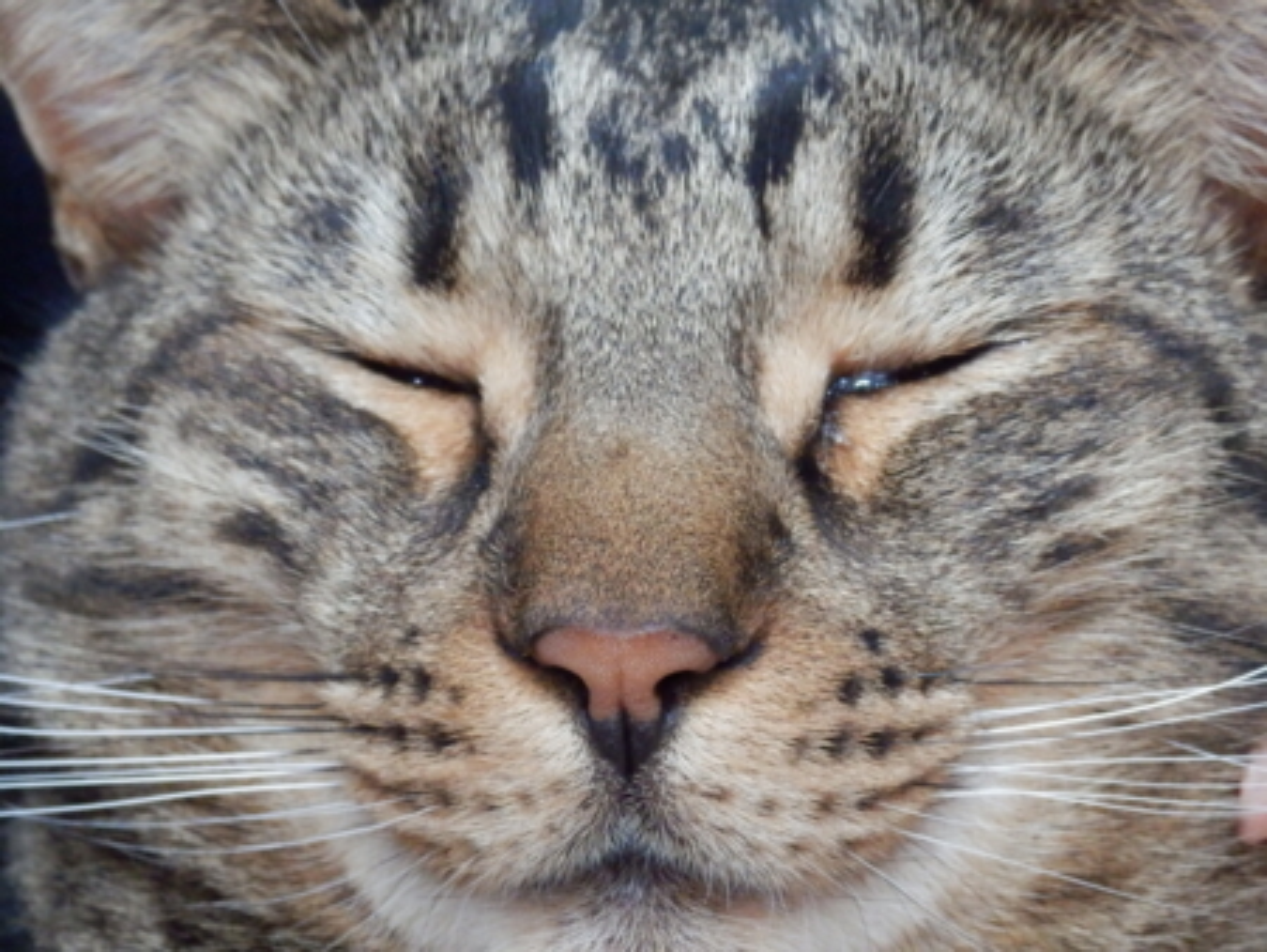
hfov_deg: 15.4
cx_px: 634
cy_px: 476
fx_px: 4688
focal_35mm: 128
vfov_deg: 11.6
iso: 1600
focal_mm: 22.9
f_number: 5.3
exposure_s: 1/10
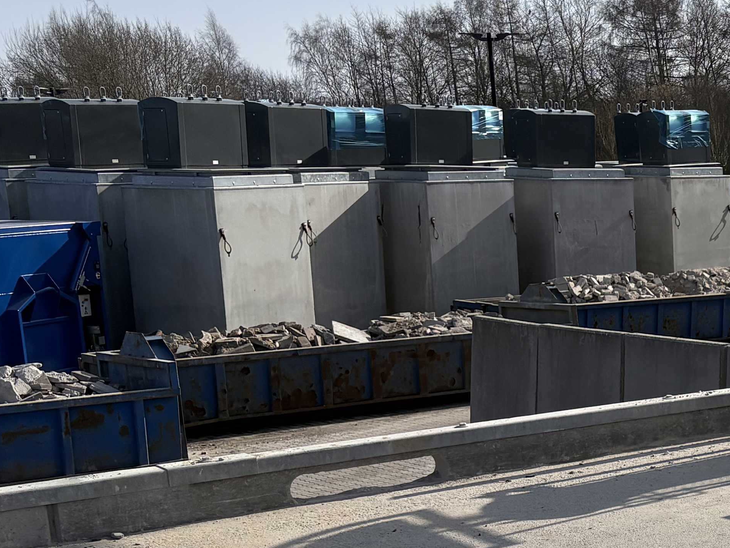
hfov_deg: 21.4
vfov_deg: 18.7
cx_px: 1066
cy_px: 434
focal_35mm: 78
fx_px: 1645
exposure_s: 1/5814
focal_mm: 5.96
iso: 50
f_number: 1.6
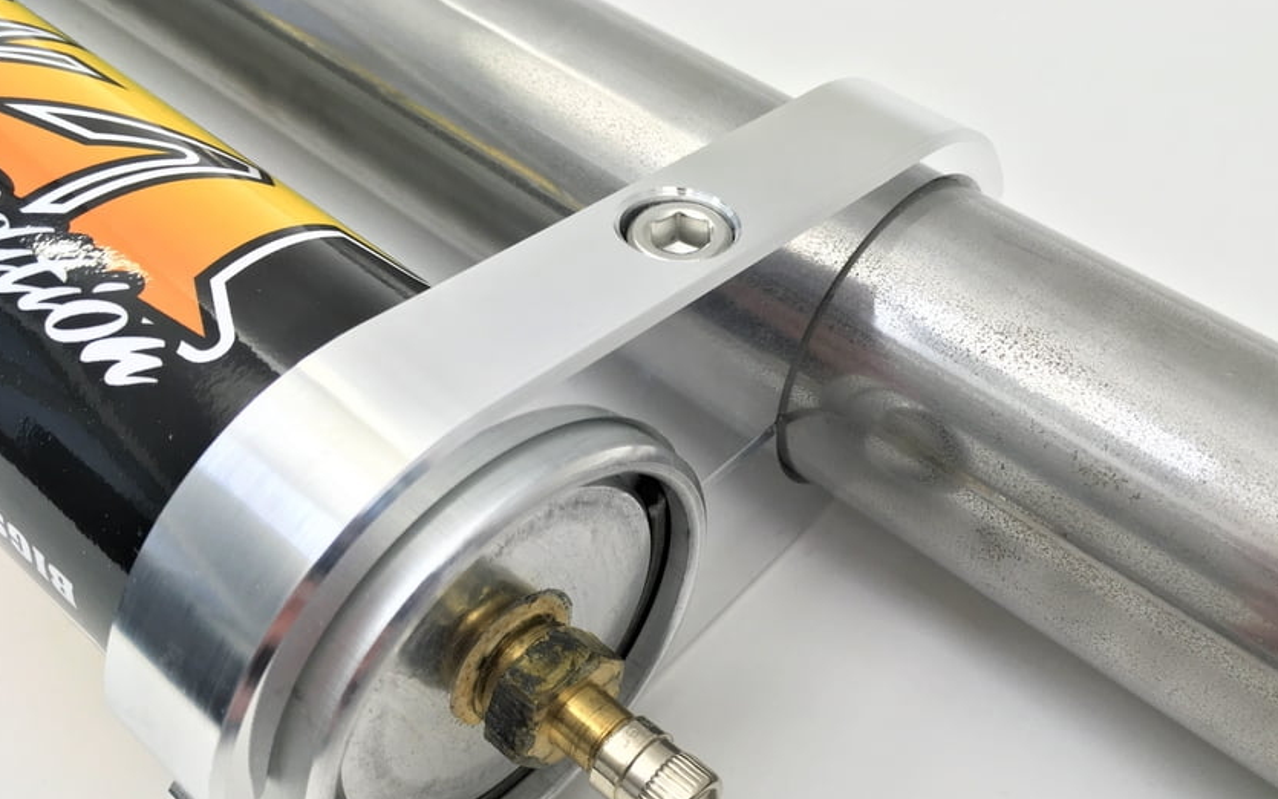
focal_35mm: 35
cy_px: 517
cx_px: 716
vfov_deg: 36.0
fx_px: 1219
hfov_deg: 55.2
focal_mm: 4.15
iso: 40
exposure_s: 1/120
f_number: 2.2
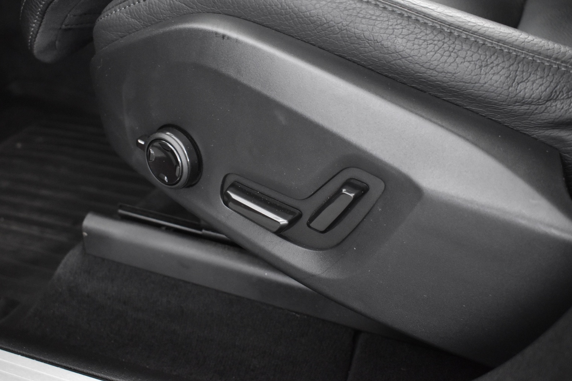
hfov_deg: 43.6
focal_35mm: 45
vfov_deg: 29.9
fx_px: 715
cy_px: 185
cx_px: 269
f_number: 4.2
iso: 3200
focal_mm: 28
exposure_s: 1/15
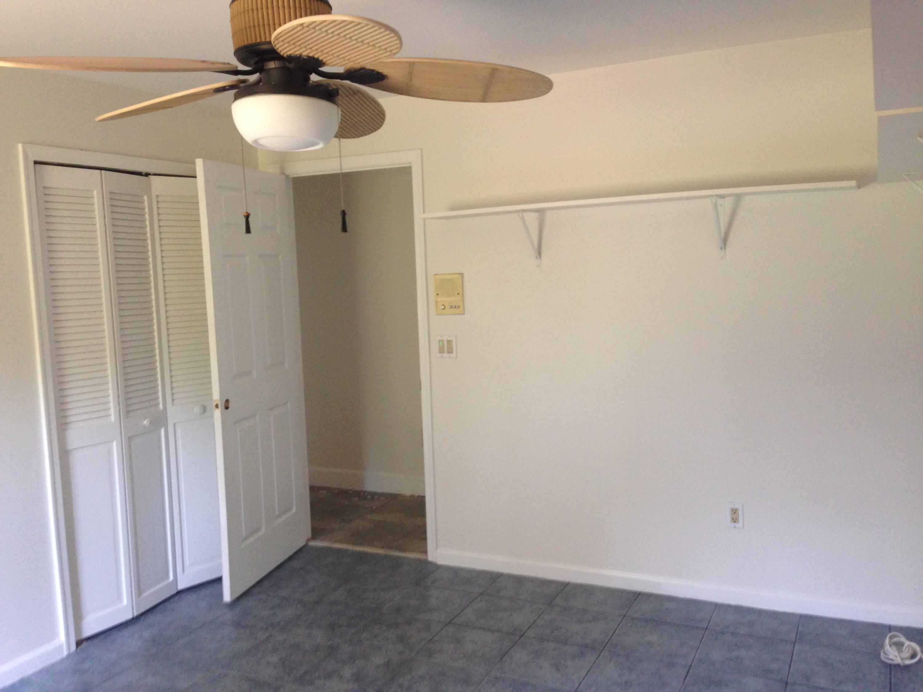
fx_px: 880
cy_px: 346
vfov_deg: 42.9
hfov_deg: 55.4
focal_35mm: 33
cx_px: 462
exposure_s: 1/20
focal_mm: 4.12
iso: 160
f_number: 2.4
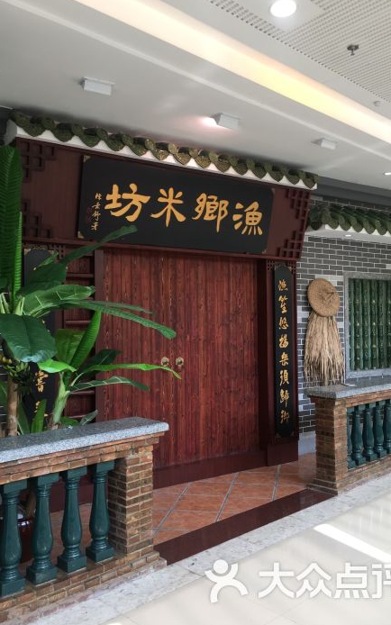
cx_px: 194
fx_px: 528
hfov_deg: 40.6
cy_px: 312
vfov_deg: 61.2
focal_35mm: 31
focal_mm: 4.15
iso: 40
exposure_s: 1/100
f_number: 2.2
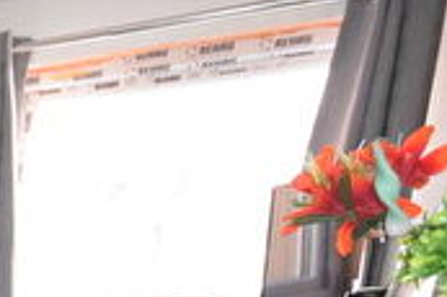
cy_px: 515
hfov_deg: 18.3
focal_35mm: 73
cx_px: -452
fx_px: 906
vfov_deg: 16.1
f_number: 4.5
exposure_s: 1/60
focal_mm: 12
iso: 3200
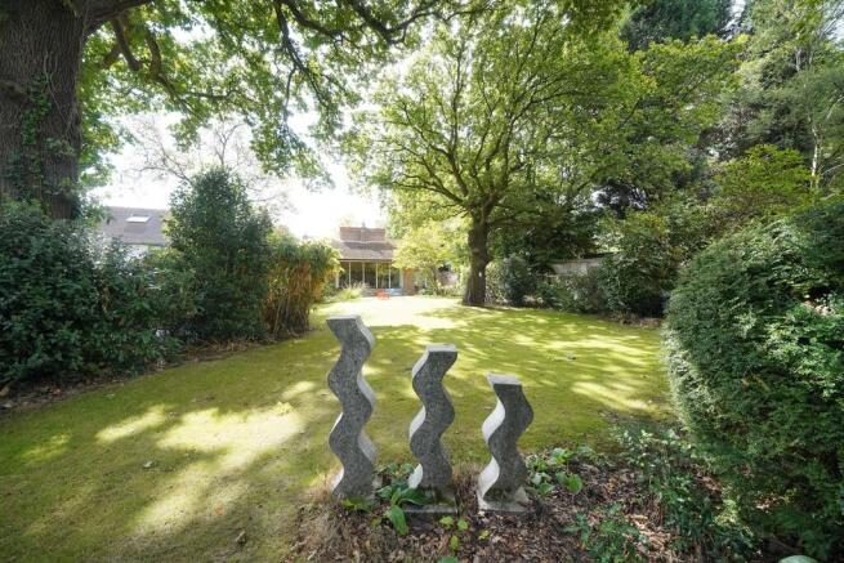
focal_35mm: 13
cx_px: 422
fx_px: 305
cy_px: 282
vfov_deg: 85.5
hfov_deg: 108.3
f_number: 8
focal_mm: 13
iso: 500
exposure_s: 1/200
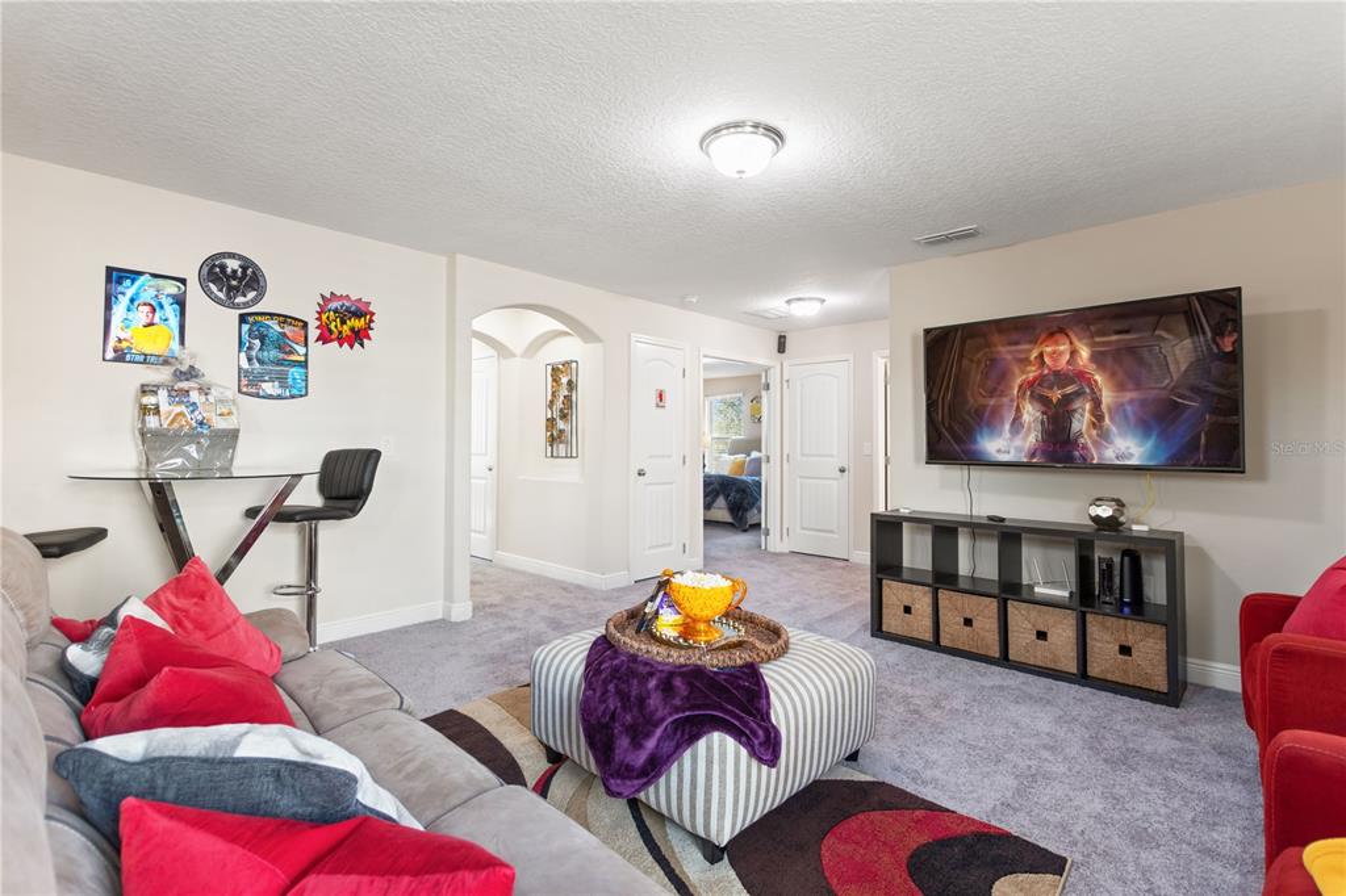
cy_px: 448
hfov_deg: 100.4
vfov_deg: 77.3
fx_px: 561
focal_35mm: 15
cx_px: 673
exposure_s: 1/13
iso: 400
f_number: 4.5
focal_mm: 10
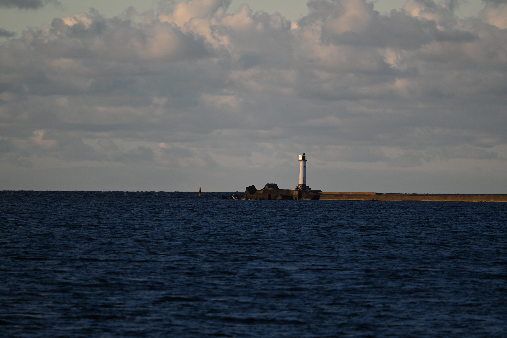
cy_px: 169
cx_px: 254
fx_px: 7037
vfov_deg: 2.7
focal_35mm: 500
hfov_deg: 4.1
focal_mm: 500
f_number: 6.7
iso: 100
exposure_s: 1/200
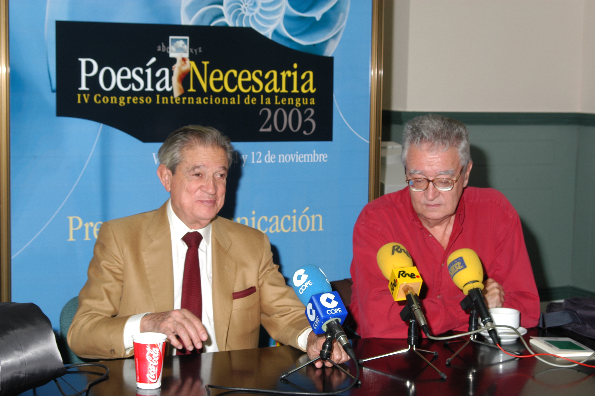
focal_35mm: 42
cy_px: 198
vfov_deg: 31.8
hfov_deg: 46.4
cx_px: 298
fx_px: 694
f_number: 6.3
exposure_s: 1/100
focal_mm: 28
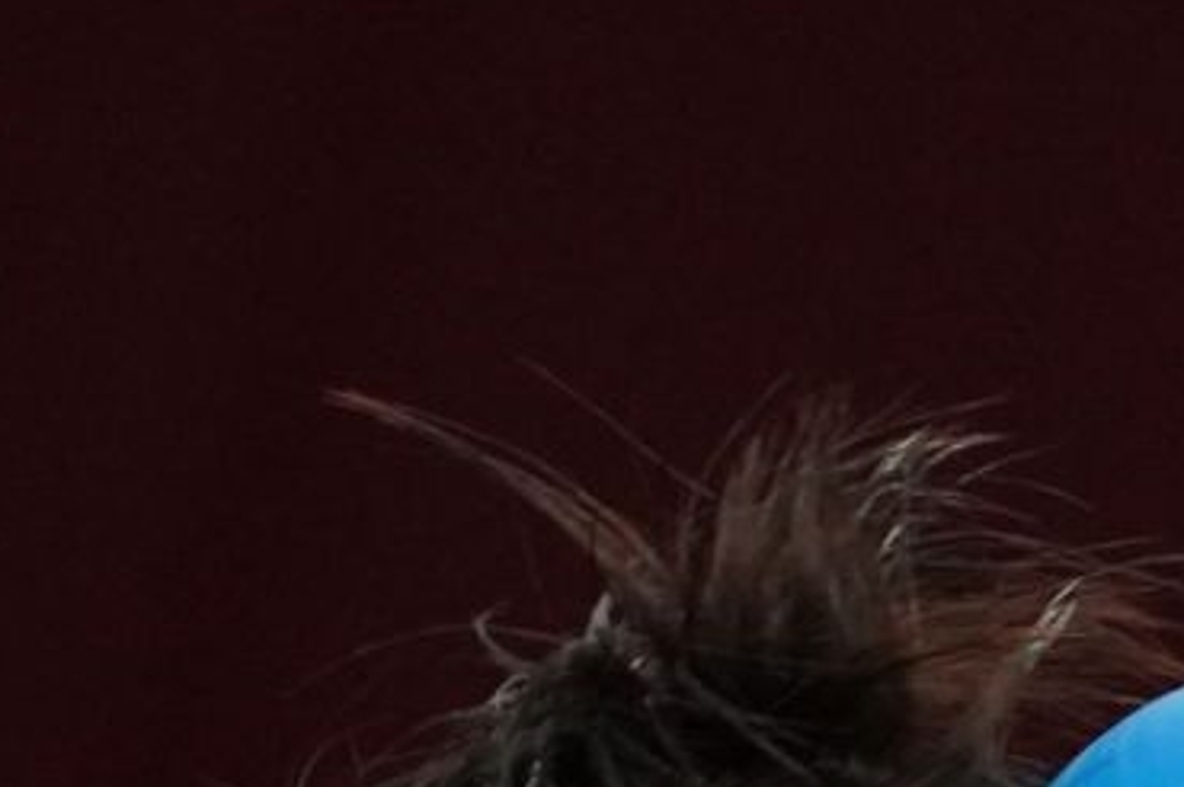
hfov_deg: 1.0
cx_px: 1738
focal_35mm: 2045
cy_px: 1622
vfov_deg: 0.7
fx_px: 67197
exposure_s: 1/1000
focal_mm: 280
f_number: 4
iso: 2500
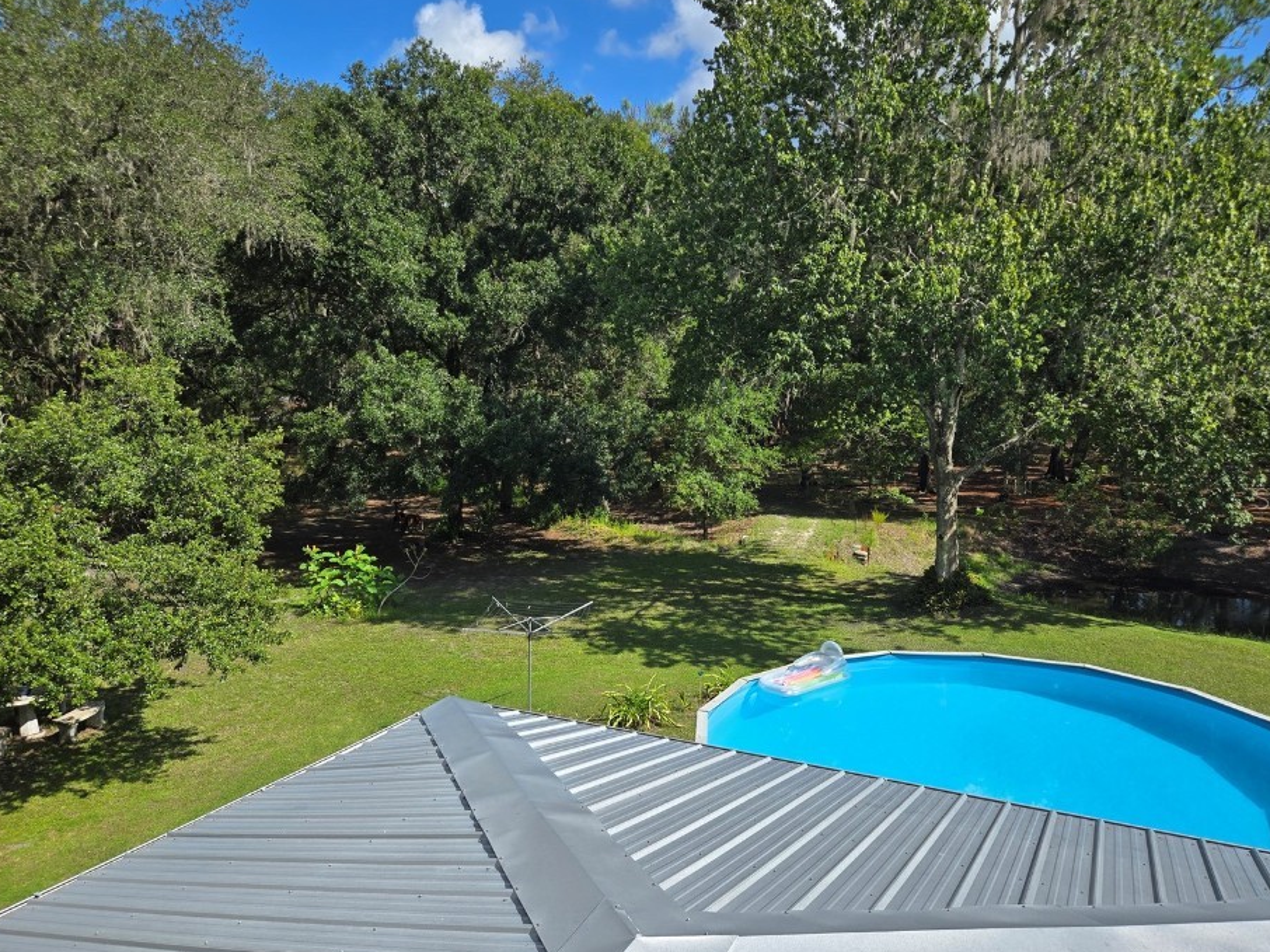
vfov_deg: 53.0
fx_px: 954
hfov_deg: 67.3
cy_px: 498
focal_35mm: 26
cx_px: 669
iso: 25
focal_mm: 5.4
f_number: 1.8
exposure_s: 1/1619
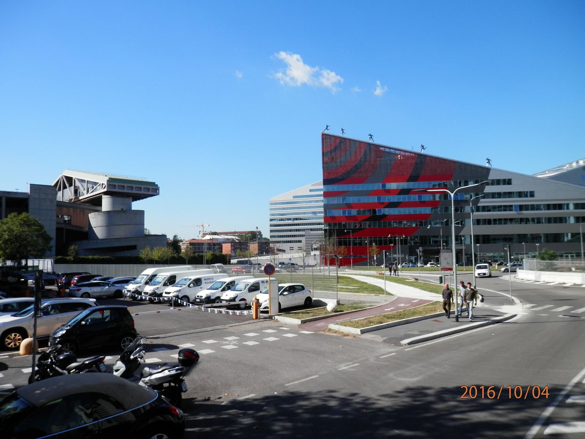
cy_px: 220
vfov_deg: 54.9
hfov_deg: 69.4
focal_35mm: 25
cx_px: 292
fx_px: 422
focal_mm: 4.5
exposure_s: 1/125
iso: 80
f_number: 8.7
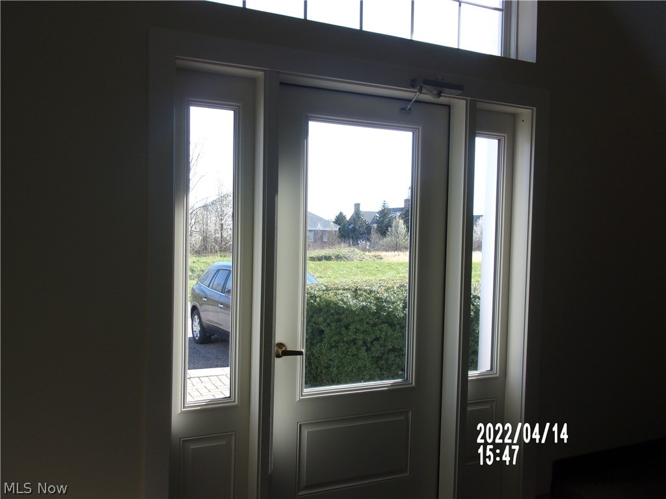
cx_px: 333
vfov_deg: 49.7
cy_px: 250
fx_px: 539
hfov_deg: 63.4
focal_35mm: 28
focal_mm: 5.1
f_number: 3.9
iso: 80
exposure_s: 1/125
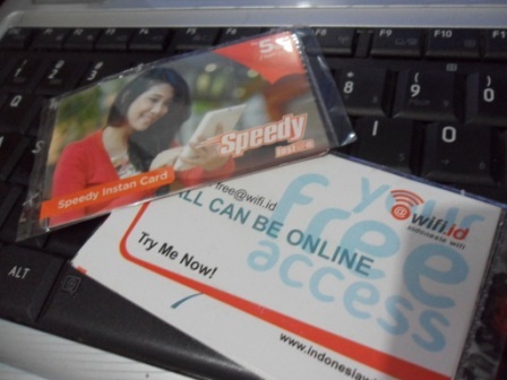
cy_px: 190
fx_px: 395
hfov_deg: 65.3
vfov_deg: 51.4
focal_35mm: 27
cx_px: 254
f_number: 3.5
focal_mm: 4.9
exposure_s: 1/10
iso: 400
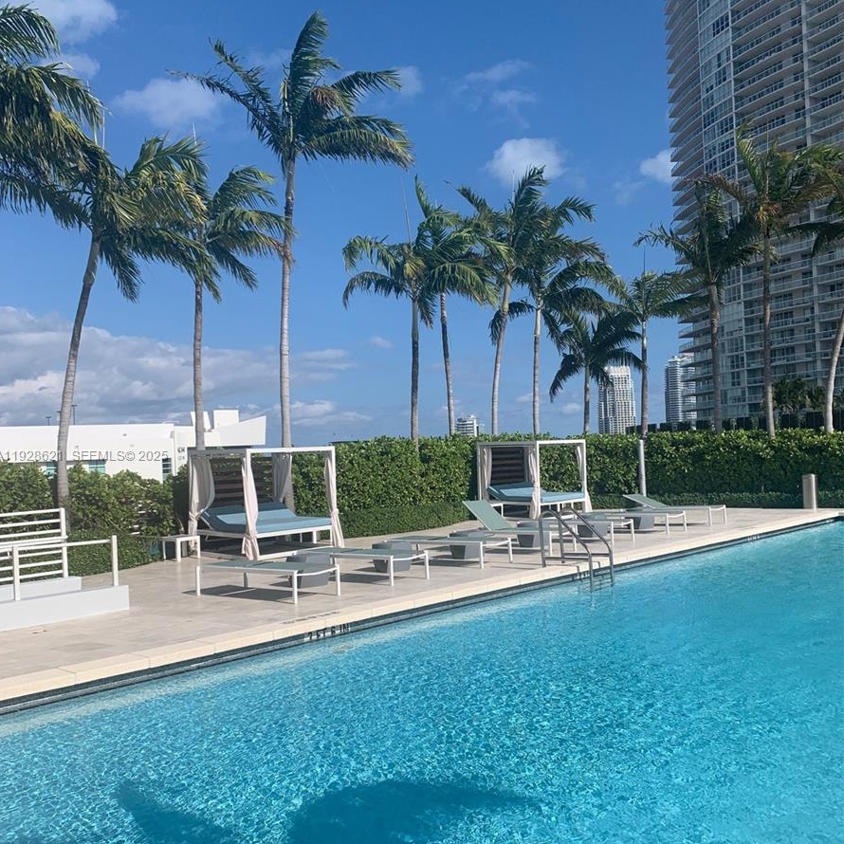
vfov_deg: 52.5
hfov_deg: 52.5
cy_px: 456
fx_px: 855
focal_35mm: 31
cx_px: 418
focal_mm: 4.25
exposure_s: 1/4098
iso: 25
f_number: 1.8
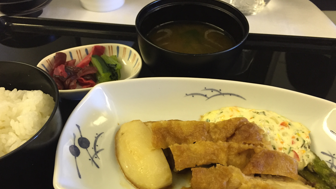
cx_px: 166
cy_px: 124
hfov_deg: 61.0
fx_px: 285
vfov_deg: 36.4
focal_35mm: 32
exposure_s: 1/17
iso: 250
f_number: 2.2
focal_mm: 4.15
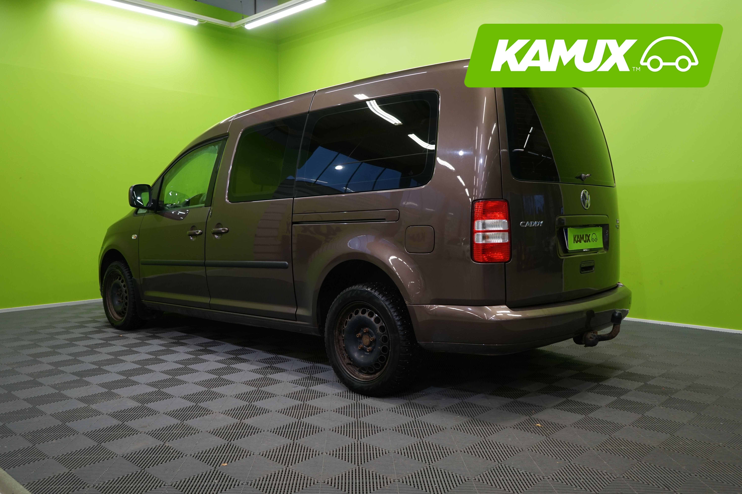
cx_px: 371
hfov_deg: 61.9
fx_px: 618
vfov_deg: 43.6
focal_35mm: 30
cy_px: 247
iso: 640
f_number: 5
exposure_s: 1/50
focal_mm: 30
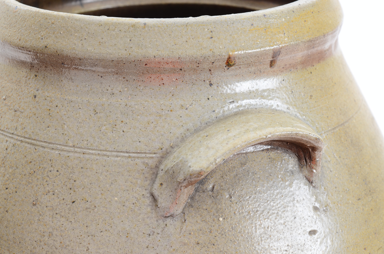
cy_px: 127
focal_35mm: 82
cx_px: 192
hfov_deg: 24.7
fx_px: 878
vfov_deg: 16.5
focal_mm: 55
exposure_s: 1/80
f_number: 10
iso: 320
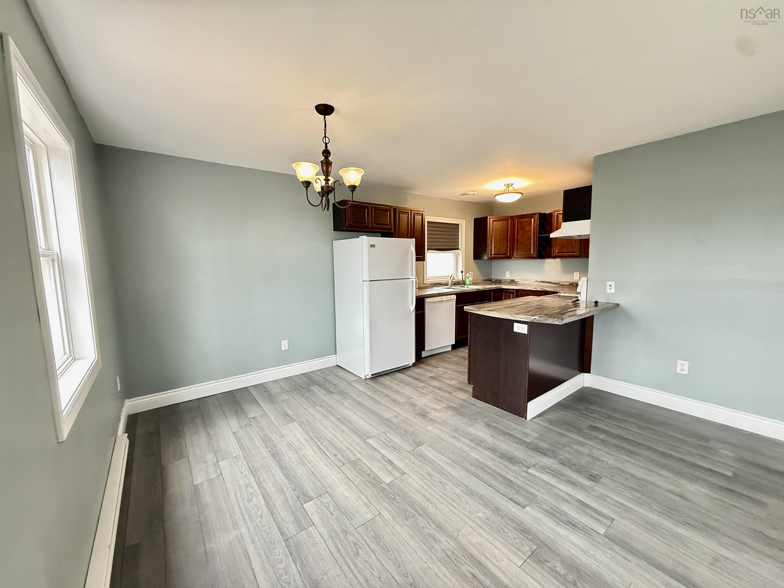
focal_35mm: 14
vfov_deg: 85.7
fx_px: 317
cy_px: 294
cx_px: 392
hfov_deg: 102.1
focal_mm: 2.22
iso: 640
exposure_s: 1/60
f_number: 2.2
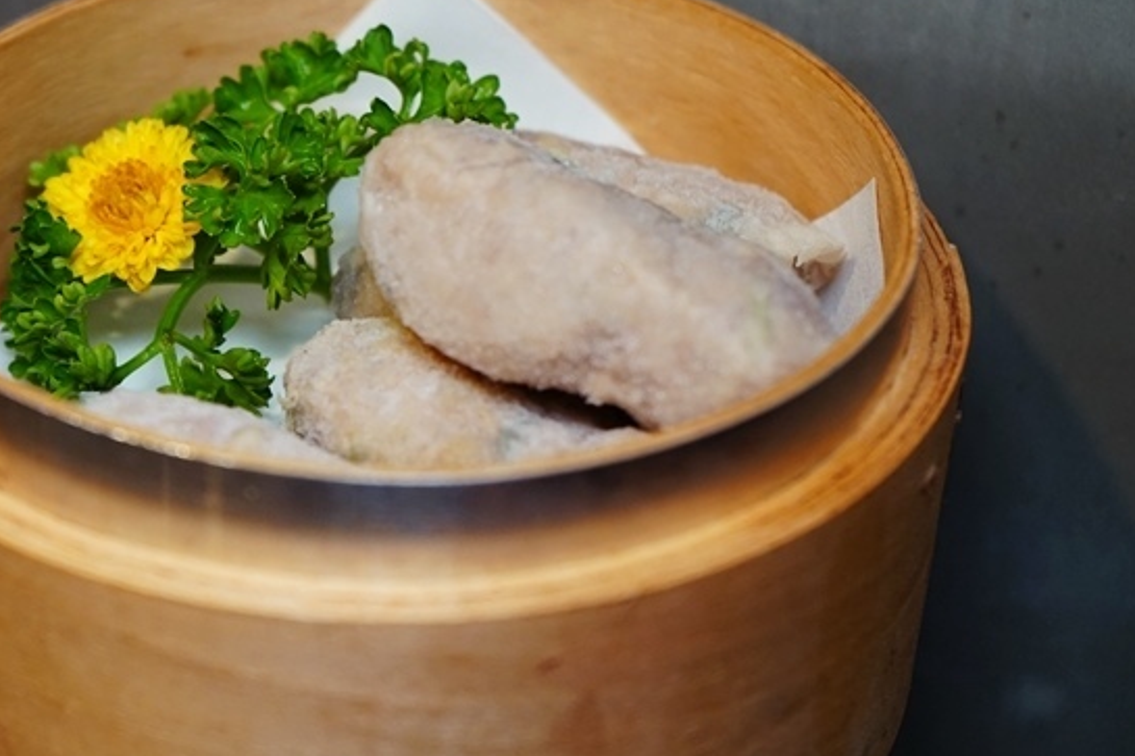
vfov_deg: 15.5
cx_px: 362
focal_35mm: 88
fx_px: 2773
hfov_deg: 23.0
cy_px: 297
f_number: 5
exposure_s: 1/60
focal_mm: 60
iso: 1250
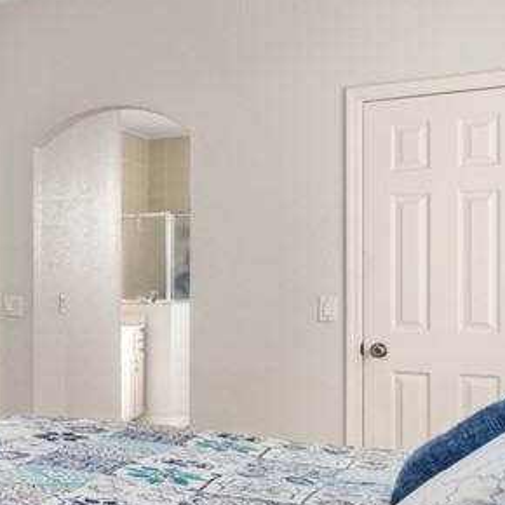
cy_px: 253
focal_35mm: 54
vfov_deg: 31.6
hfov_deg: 26.0
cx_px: -184
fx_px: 891
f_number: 11
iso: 400
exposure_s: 1/1.67
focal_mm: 17
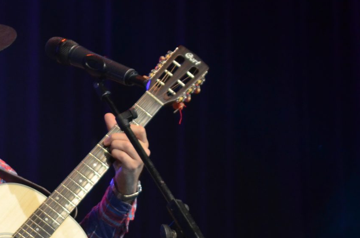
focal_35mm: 599
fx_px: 5979
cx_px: -59
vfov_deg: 2.3
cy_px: 215
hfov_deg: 3.4
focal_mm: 165
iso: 1600
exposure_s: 1/200
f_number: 5.3
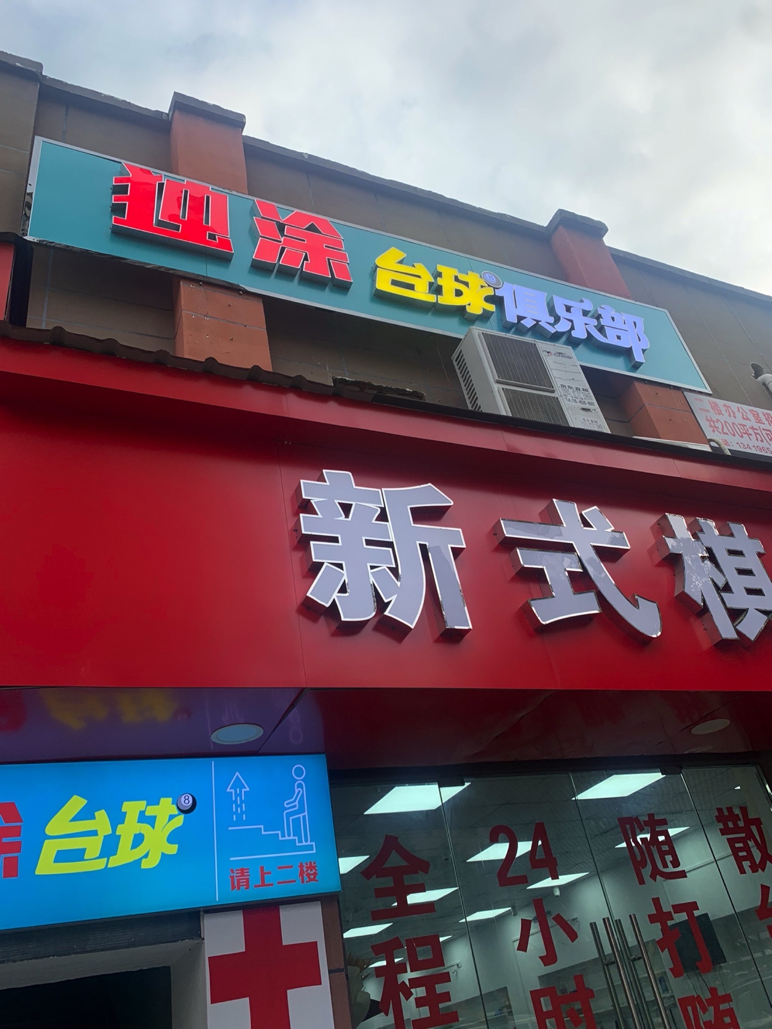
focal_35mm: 26
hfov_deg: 53.1
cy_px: 514
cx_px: 386
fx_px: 773
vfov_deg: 67.3
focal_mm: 4.25
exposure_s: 1/502
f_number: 1.8
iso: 25
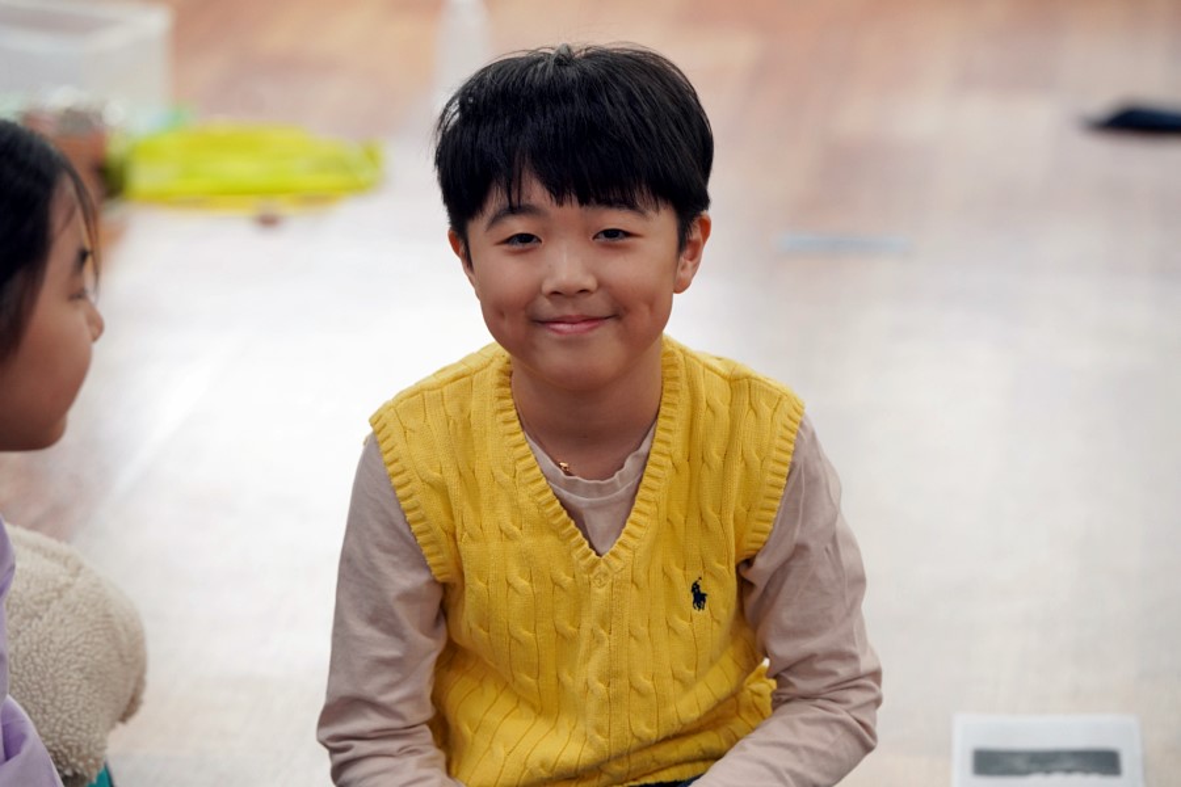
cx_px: 590
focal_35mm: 137
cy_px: 394
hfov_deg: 15.0
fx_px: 4494
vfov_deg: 10.0
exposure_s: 1/160
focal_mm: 137
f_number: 4
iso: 1250
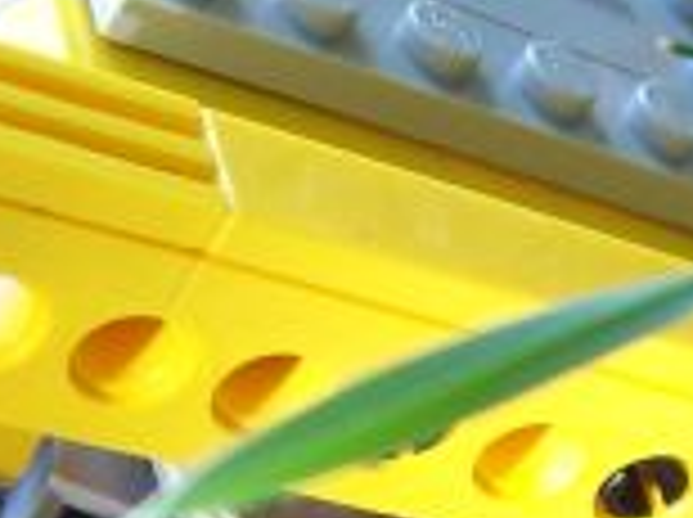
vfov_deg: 9.5
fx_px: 2998
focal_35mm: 150
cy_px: 860
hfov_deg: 13.1
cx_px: 594
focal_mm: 6
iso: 80
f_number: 2.7
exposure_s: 1/80.5
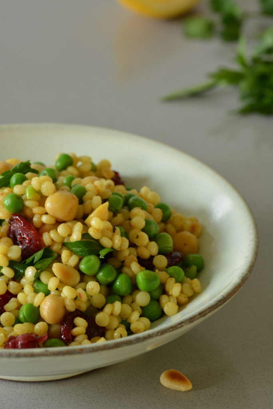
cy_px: 204
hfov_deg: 8.7
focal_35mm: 158
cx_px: 136
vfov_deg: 13.0
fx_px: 1791
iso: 160
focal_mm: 105
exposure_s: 1/4
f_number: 11
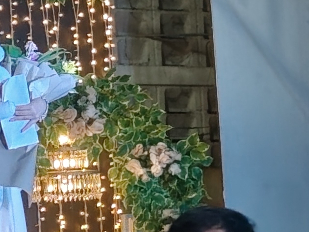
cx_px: 400
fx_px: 2659
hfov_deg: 6.6
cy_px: -138
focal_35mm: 298
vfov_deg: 4.9
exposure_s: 1/30
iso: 1000
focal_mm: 6.19
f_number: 1.65
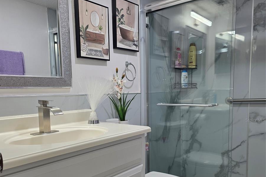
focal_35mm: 32
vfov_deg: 40.5
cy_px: 120
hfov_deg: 58.7
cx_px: 133
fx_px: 236
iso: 100
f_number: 1.7
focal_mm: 6.3
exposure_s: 1/120
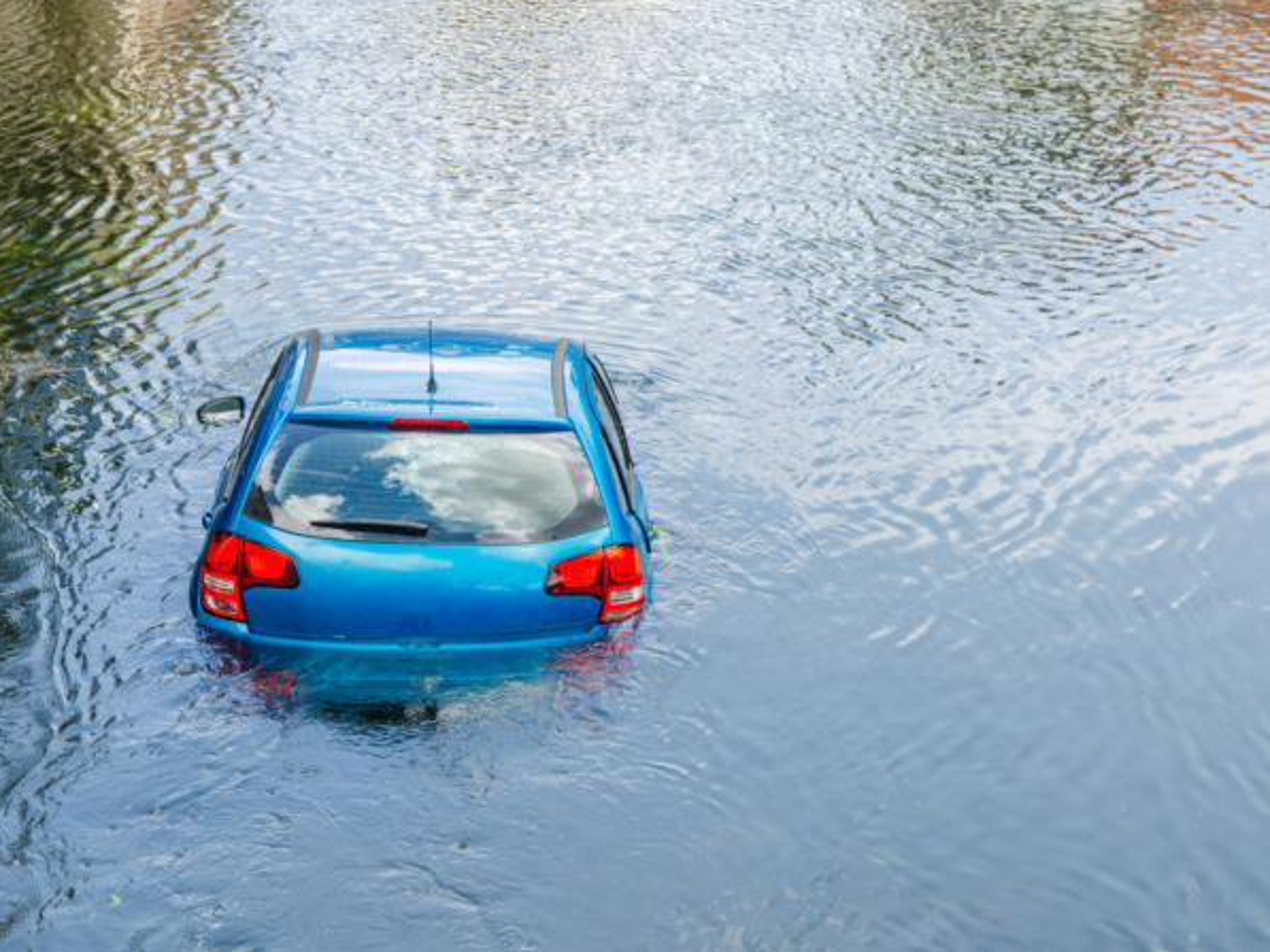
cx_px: 683
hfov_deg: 23.8
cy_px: 475
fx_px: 3009
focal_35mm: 82
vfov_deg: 18.0
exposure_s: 1/50
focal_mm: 50
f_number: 5.6
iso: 100
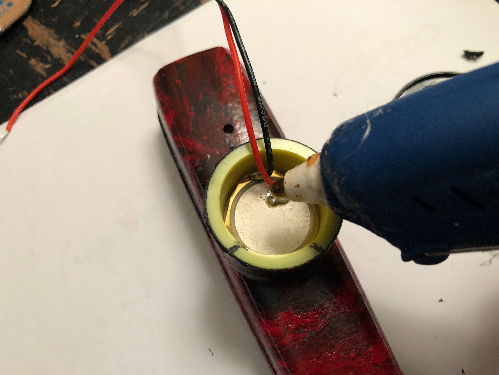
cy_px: 188
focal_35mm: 28
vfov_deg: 49.7
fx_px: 404
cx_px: 250
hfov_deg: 63.4
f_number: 1.8
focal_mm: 3.99
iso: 50
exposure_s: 1/15
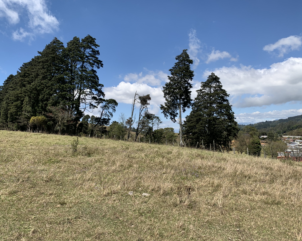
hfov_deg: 62.2
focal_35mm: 28
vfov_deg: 51.5
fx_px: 250
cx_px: 152
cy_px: 121
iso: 25
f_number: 1.8
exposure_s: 1/2160
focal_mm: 4.25
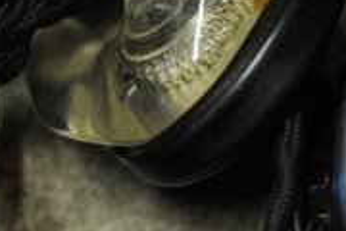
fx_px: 3844
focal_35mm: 400
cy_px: 157
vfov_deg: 3.4
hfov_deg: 5.1
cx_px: -131
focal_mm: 60
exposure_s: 1/80
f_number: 4.5
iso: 1000
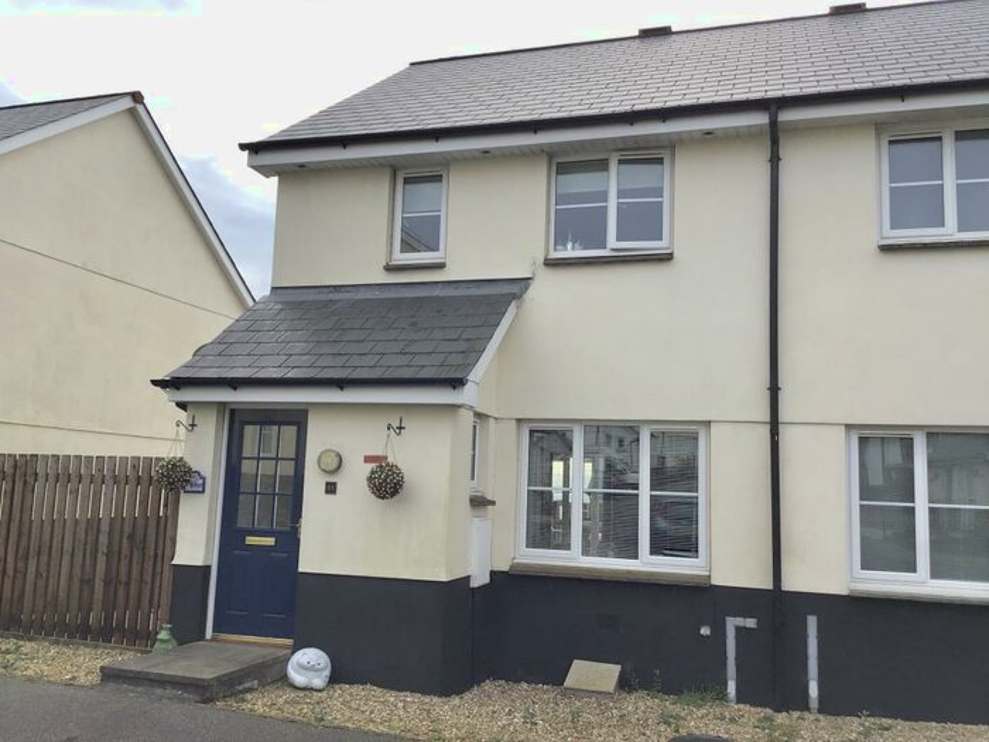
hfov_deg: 58.4
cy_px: 371
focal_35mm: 31
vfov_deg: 45.4
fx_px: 886
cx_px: 494
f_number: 2.4
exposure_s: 1/450
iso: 25
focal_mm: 3.3
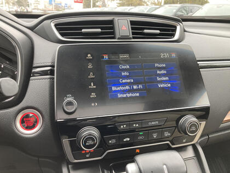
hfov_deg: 63.4
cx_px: 115
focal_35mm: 28
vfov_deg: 49.7
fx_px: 186
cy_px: 86
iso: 80
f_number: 1.8
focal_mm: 3.99
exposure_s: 1/113
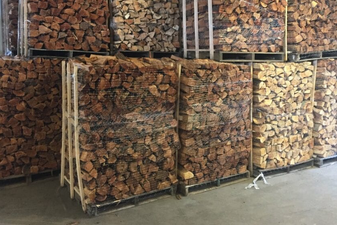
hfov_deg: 51.7
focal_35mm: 37
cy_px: 77
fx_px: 346
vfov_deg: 35.6
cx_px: 192
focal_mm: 4.15
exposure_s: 1/30
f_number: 2.2
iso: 200
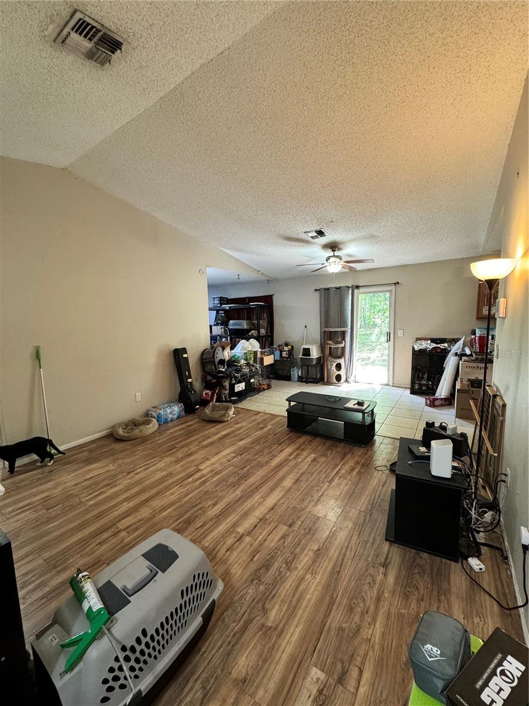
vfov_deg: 102.1
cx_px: 264
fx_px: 285
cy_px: 353
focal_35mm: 14
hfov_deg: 85.7
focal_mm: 2.22
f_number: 2.2
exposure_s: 1/42
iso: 400
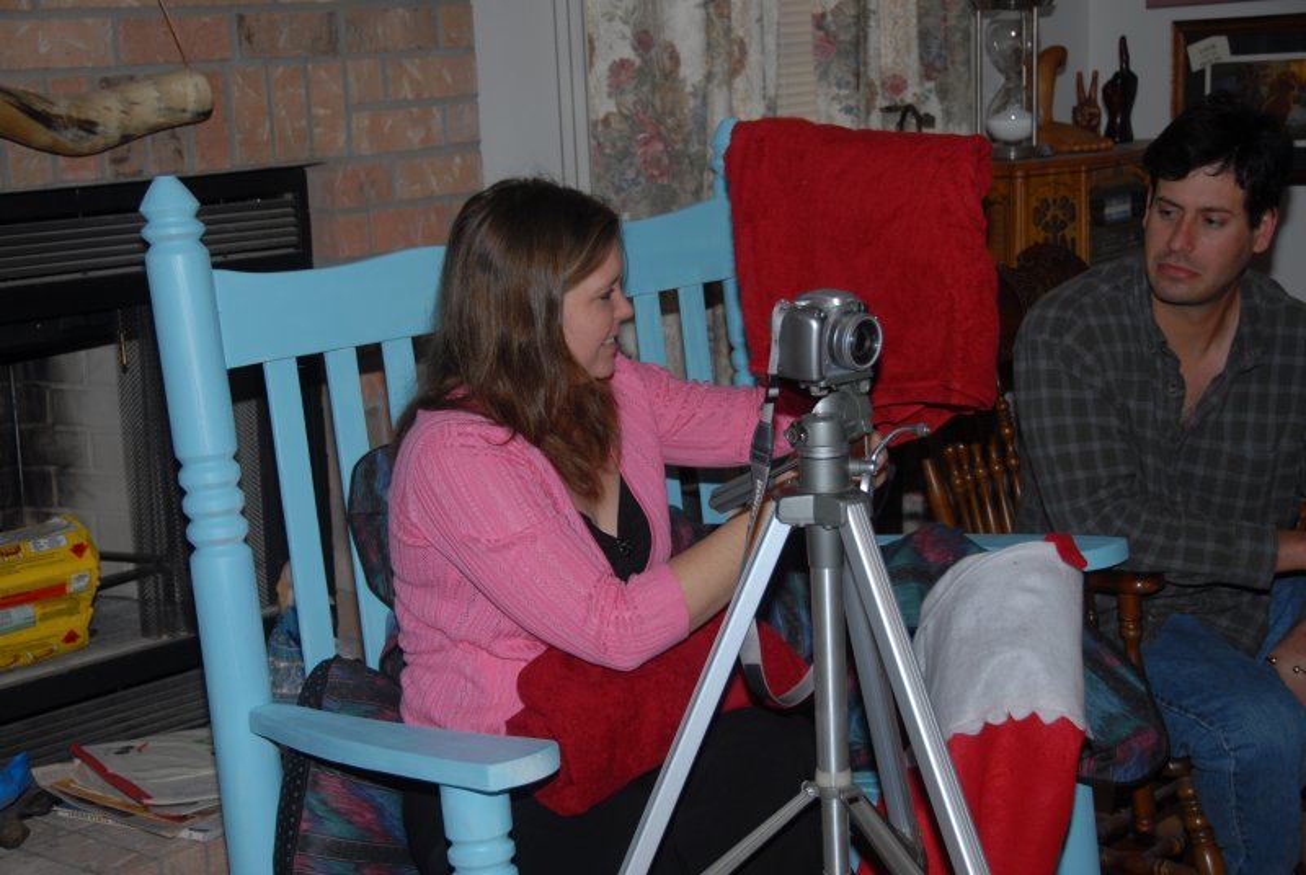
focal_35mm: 66
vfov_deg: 20.7
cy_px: 438
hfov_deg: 30.5
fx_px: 2398
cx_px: 653
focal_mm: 44
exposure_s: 1/60
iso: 200
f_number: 5
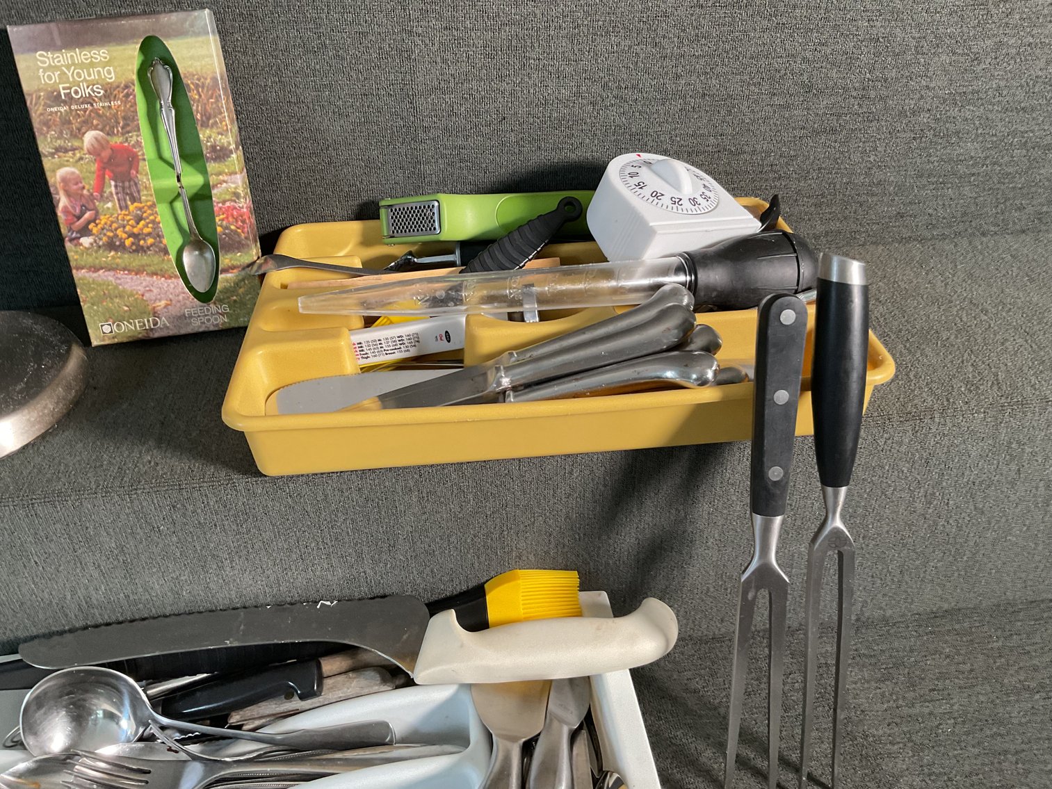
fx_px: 881
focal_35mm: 29
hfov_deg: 61.7
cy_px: 394
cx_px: 526
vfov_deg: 48.2
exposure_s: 1/60
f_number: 1.8
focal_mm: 3
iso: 125
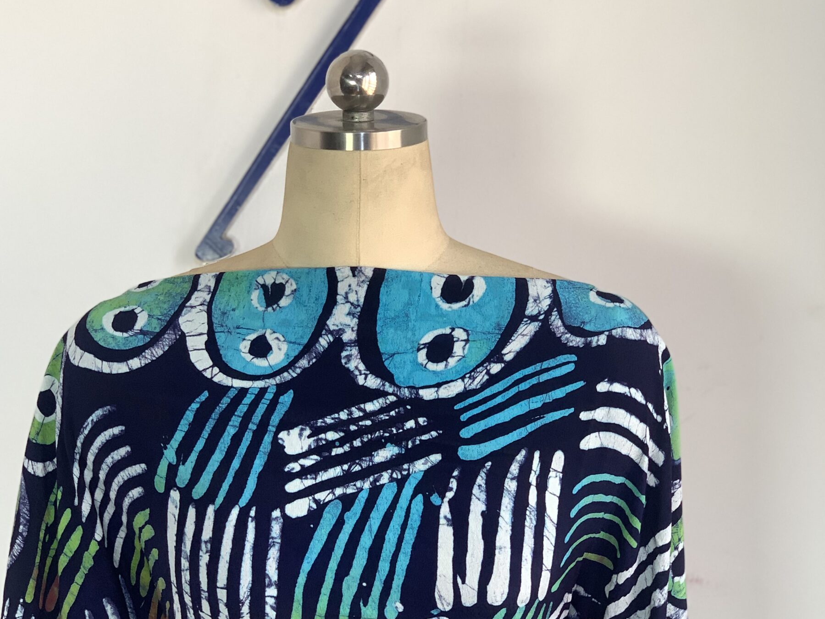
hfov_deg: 26.3
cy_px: 360
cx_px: 389
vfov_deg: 19.9
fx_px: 1764
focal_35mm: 74
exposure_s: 1/102
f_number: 2.4
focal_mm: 6
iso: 50
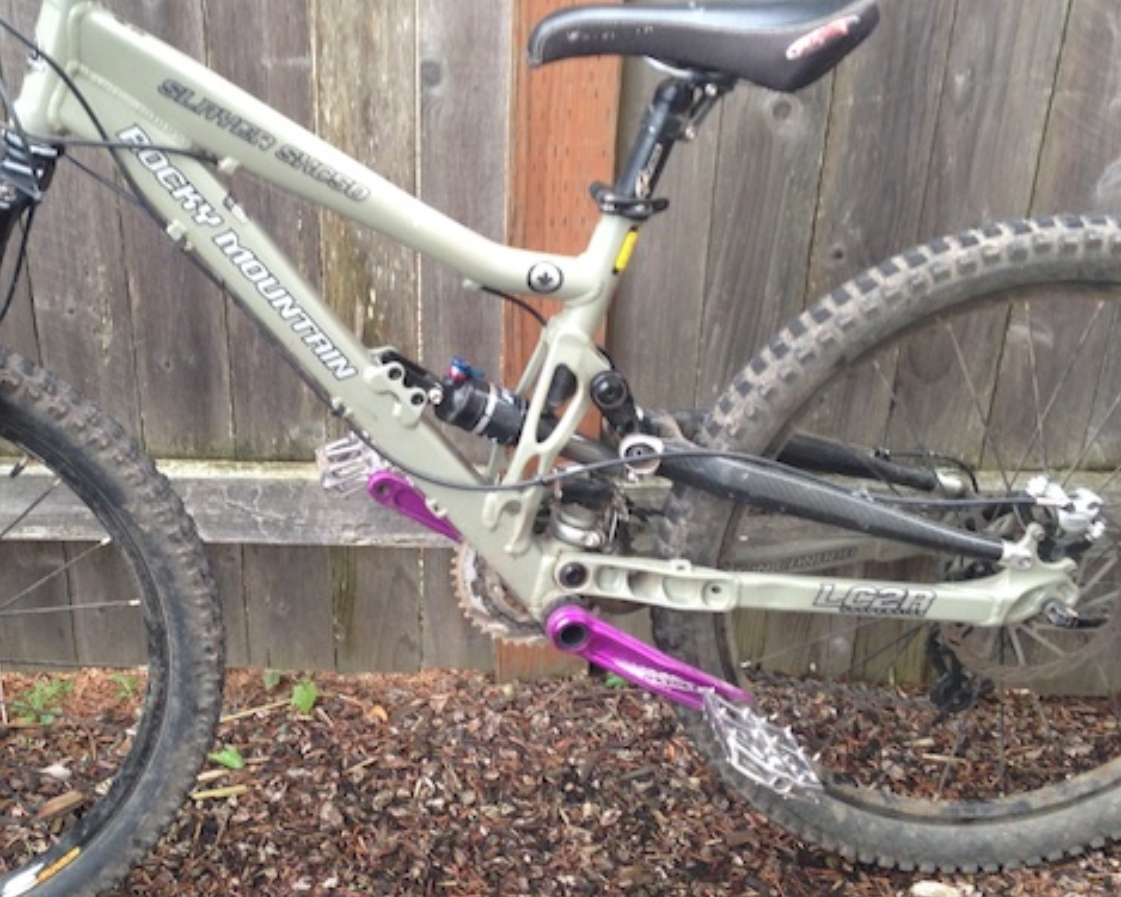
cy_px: 428
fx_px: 1824
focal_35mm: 55
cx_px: 397
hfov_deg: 33.9
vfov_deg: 27.6
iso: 50
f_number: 2.4
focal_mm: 4.12
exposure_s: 1/20
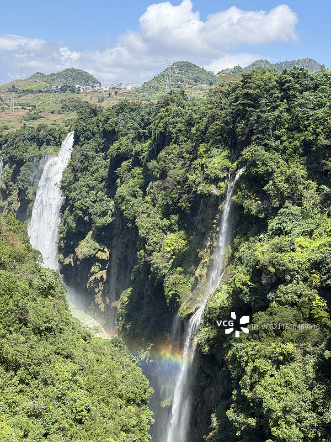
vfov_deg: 39.7
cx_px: 166
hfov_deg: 30.3
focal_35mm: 48
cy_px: 221
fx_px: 612
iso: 100
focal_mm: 6.76
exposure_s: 1/2762
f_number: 1.78
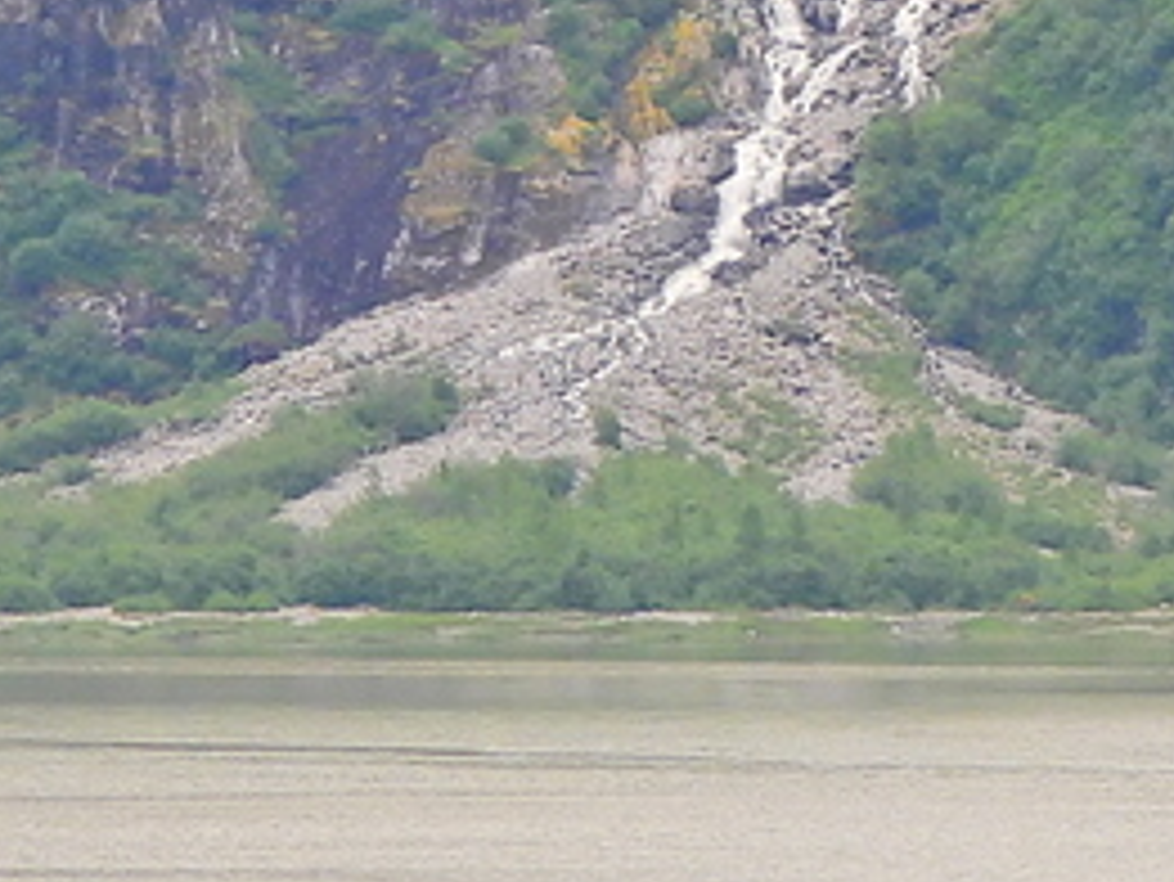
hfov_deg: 2.2
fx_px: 30809
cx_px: 765
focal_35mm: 908
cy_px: -1071
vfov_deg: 1.6
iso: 100
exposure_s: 1/160
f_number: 4.5
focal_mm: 33
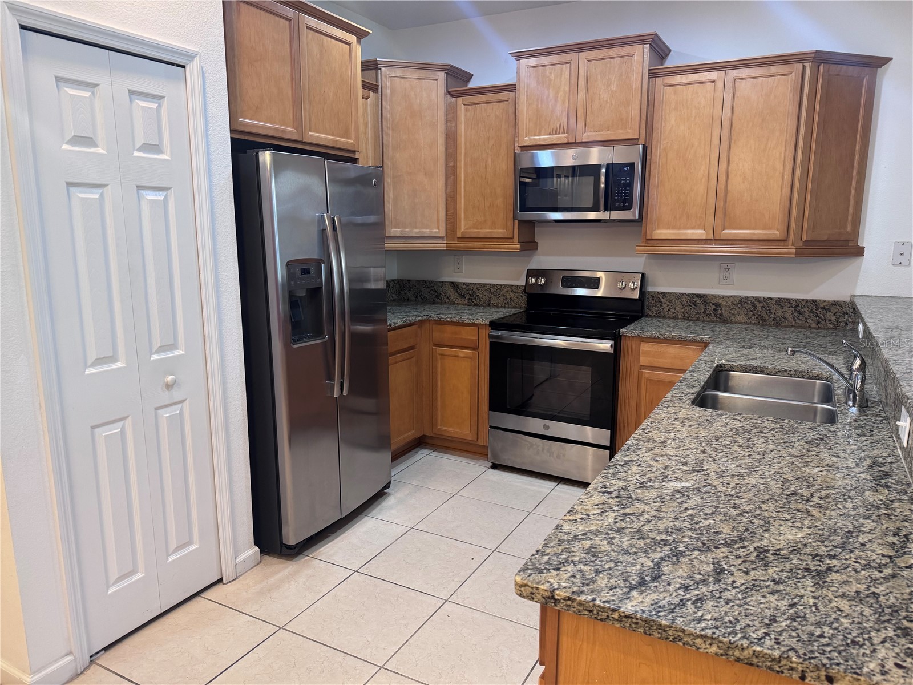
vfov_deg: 56.8
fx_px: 633
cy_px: 342
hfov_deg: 71.6
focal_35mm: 24
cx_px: 456
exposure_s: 1/60
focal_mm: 6.76
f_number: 1.78
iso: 200
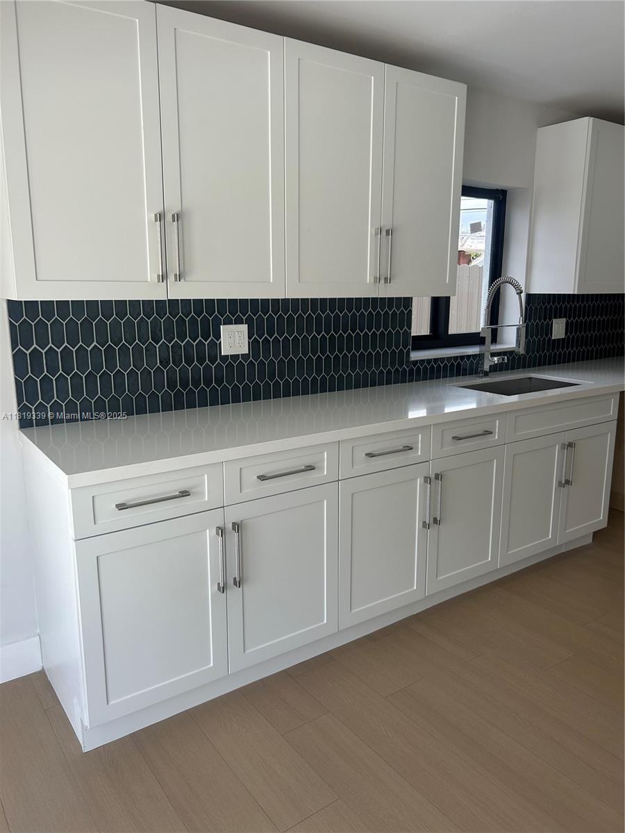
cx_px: 312
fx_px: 626
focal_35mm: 26
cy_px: 416
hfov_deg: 53.1
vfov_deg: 67.3
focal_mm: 5.7
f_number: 1.5
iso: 50
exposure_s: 1/355
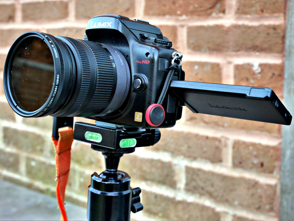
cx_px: 147
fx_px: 425
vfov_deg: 29.1
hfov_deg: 38.2
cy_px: 110
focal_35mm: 50
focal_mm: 25
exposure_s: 1/125
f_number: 6.3
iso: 800
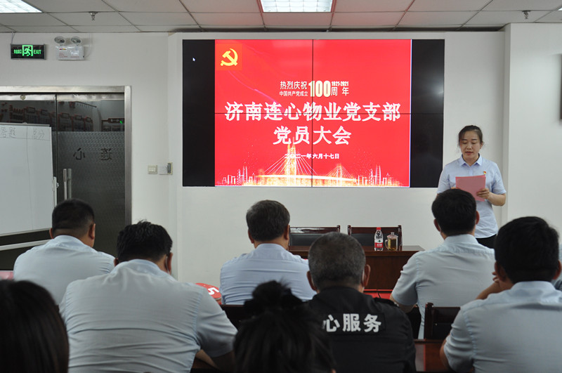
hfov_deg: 41.2
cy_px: 186
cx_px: 281
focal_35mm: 48
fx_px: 748
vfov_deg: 28.0
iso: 400
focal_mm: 32
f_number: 5
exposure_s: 1/25
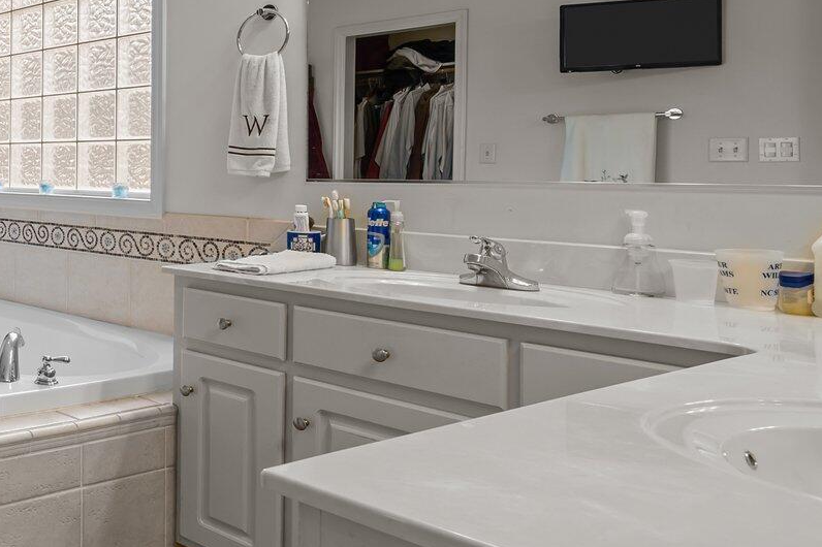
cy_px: 154
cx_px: -225
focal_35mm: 36
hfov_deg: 36.6
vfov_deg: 36.2
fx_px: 822
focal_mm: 14
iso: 250
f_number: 8
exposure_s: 1/5
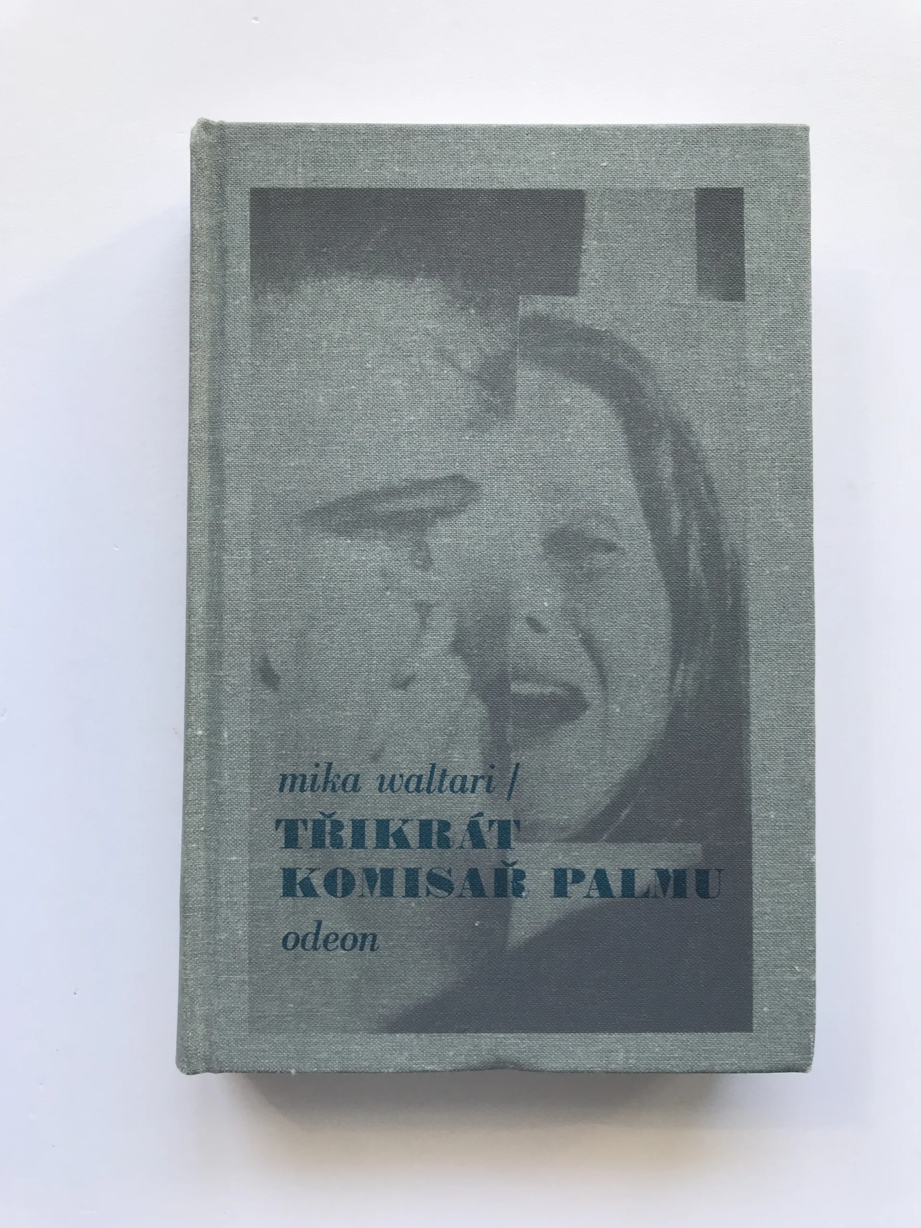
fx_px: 993
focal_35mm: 28
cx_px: 460
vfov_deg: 63.4
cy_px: 614
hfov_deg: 49.7
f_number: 1.8
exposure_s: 1/50
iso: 25
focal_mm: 3.99
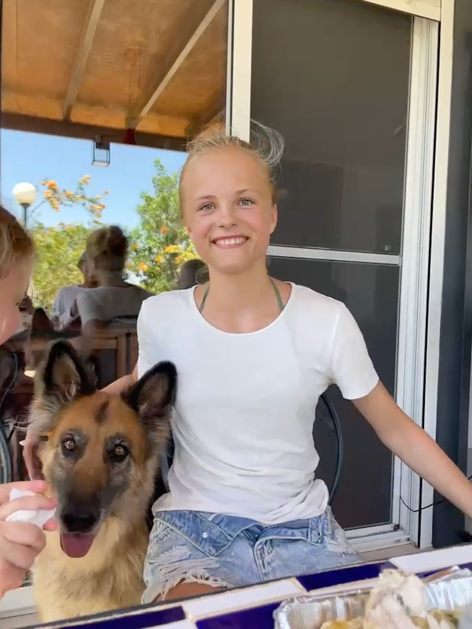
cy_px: 314
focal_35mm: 26
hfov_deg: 53.1
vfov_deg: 67.3
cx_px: 236
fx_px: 473
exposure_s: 1/267
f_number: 1.6
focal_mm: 4.2
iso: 32
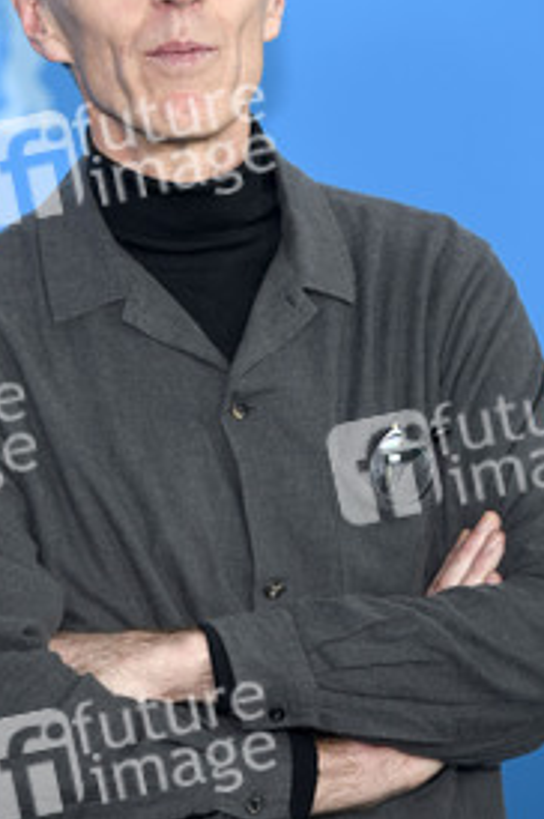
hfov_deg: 5.7
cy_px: 305
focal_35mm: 241
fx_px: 5476
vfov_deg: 8.5
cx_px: 209
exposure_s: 1/320
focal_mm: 165
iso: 800
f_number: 3.5
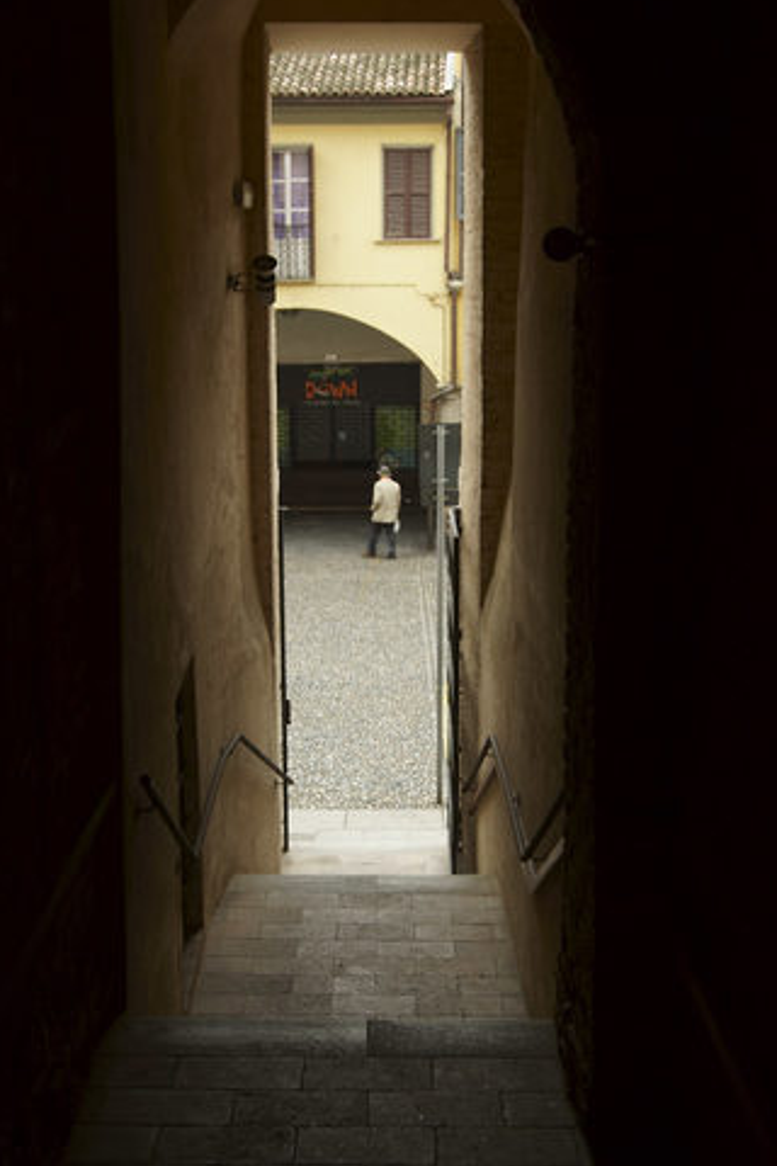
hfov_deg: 29.9
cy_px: 534
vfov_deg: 43.6
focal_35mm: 45
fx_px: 1457
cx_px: 362
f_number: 5
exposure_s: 1/60
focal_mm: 24
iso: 200
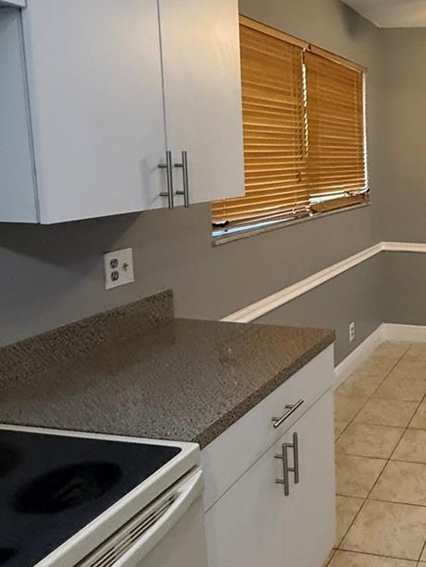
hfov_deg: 34.8
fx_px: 574
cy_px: 233
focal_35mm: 35
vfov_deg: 52.3
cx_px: 473
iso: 500
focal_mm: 2.22
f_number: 2.2
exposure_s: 1/120
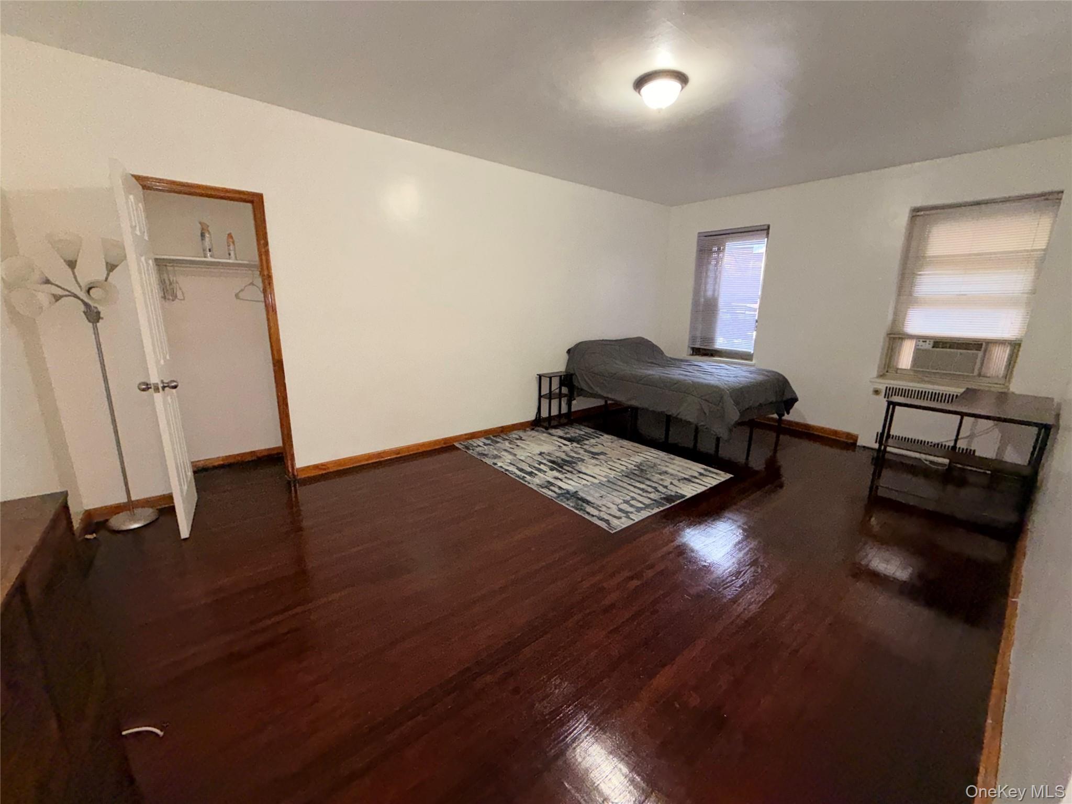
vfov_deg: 85.7
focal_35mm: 14
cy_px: 402
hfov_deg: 102.1
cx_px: 536
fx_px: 434
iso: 400
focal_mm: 2.22
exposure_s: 1/60
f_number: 2.2
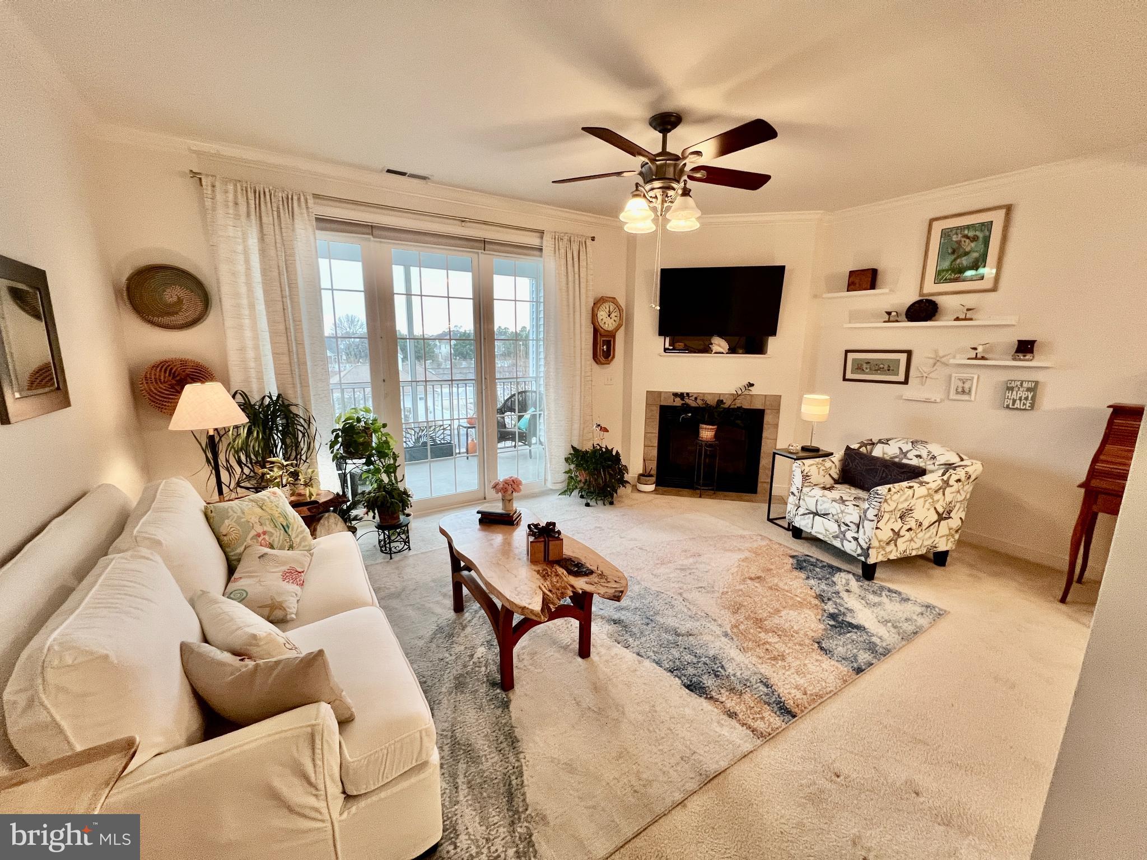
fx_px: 431
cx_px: 574
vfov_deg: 89.9
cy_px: 430
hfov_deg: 106.2
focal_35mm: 13
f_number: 1.8
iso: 160
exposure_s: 1/120
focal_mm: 1.57
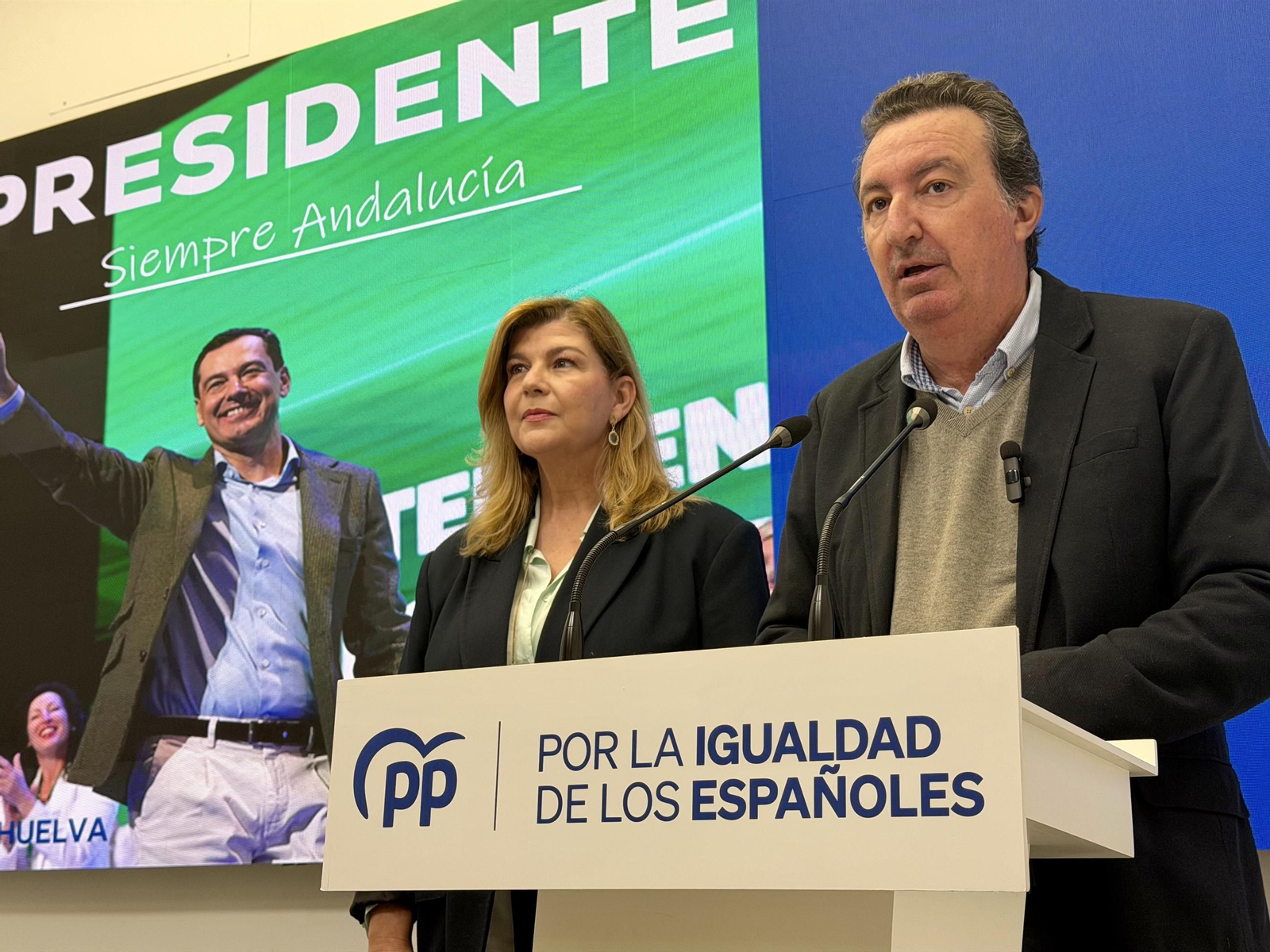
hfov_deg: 39.7
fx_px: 1761
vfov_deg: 30.3
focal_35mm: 48
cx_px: 635
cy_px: 476
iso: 64
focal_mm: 6.76
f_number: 1.78
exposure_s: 1/230
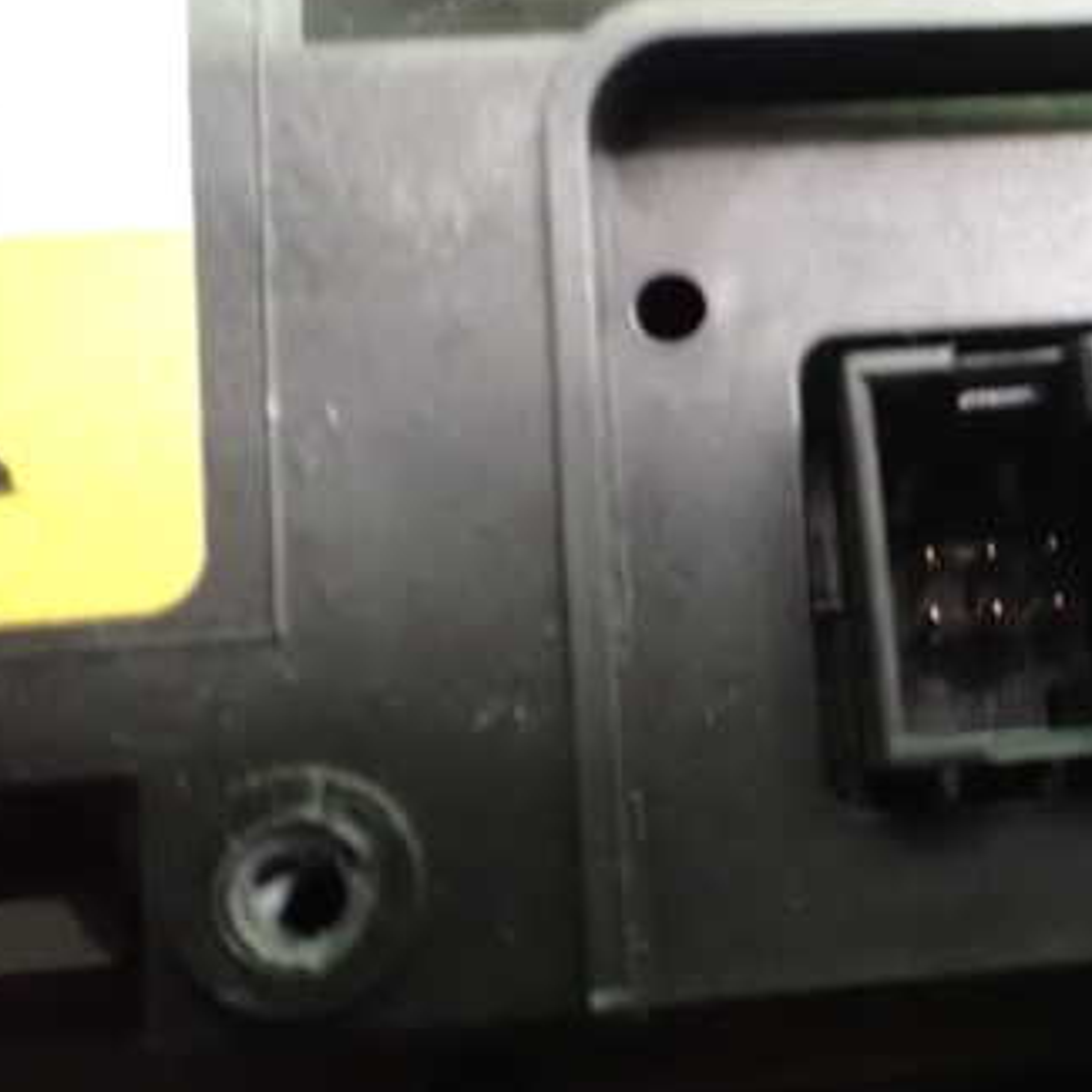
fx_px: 1749
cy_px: 521
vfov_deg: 34.7
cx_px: 984
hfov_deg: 32.9
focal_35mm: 49
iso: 1600
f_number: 2.3
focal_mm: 5.4
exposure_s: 1/25
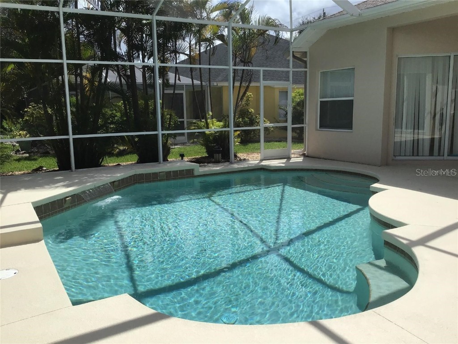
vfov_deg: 45.4
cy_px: 172
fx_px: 410
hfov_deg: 58.4
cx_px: 229
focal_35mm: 31
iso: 25
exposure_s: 1/1431
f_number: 2.4
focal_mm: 3.3
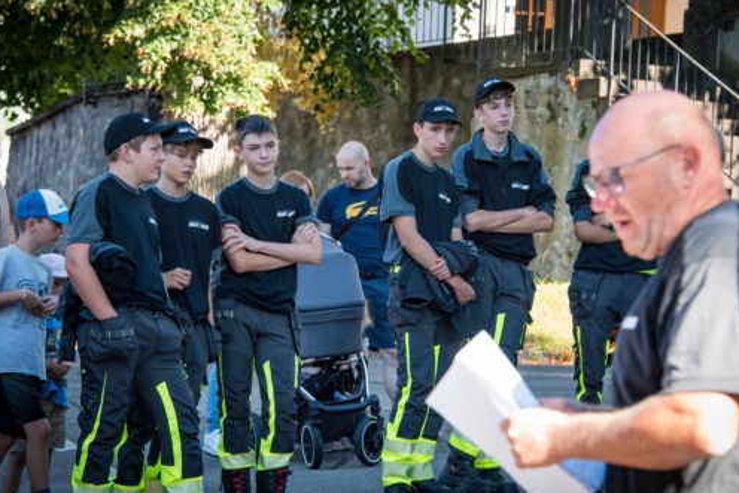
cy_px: 243
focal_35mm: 136
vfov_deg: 10.1
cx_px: 362
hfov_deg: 15.1
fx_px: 2792
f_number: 9
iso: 1600
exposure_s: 1/320
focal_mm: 125
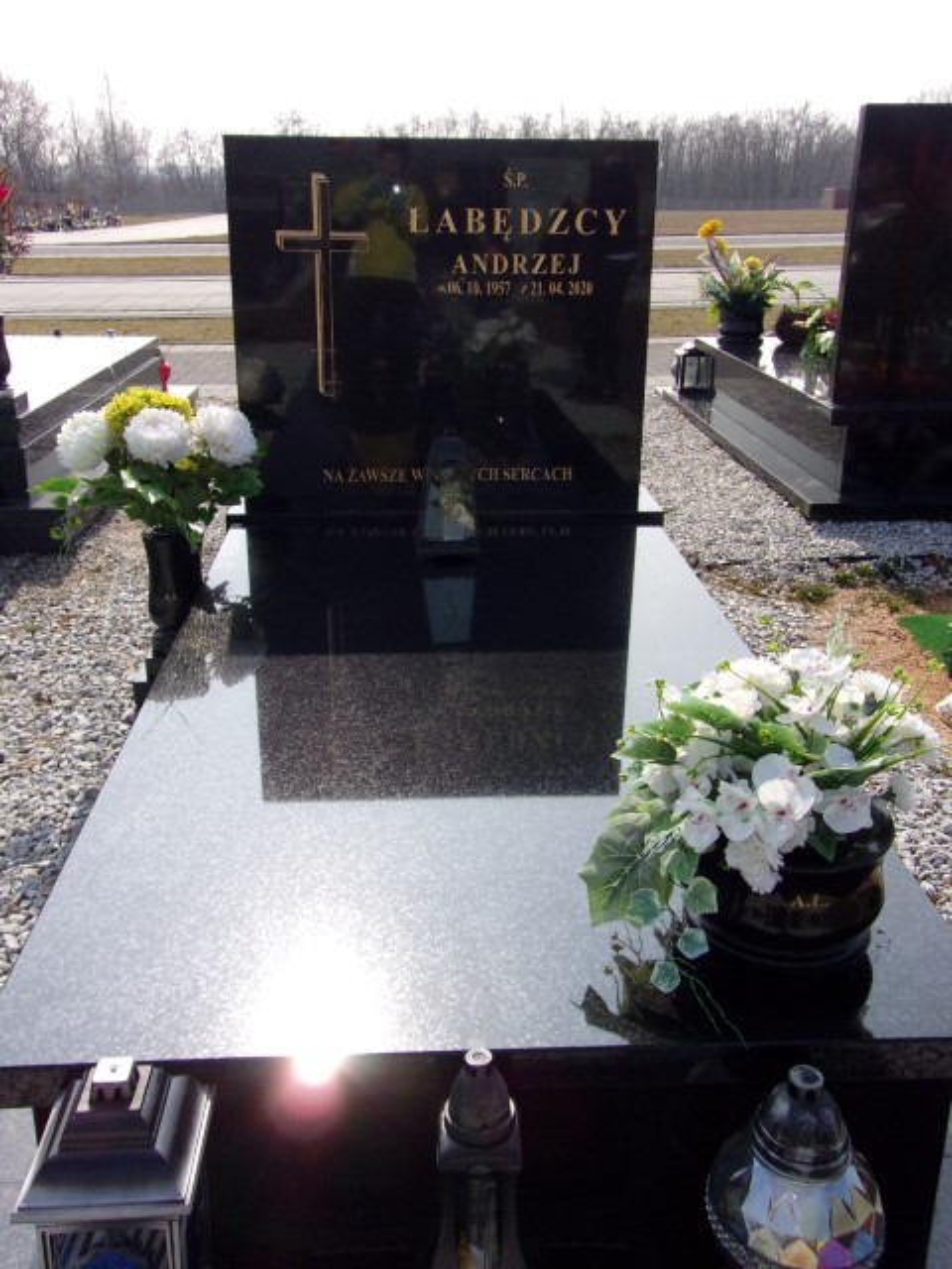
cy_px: 634
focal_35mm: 34
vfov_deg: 54.0
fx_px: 1247
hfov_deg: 41.8
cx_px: 476
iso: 200
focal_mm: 6.1
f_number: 11.6
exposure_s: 1/180
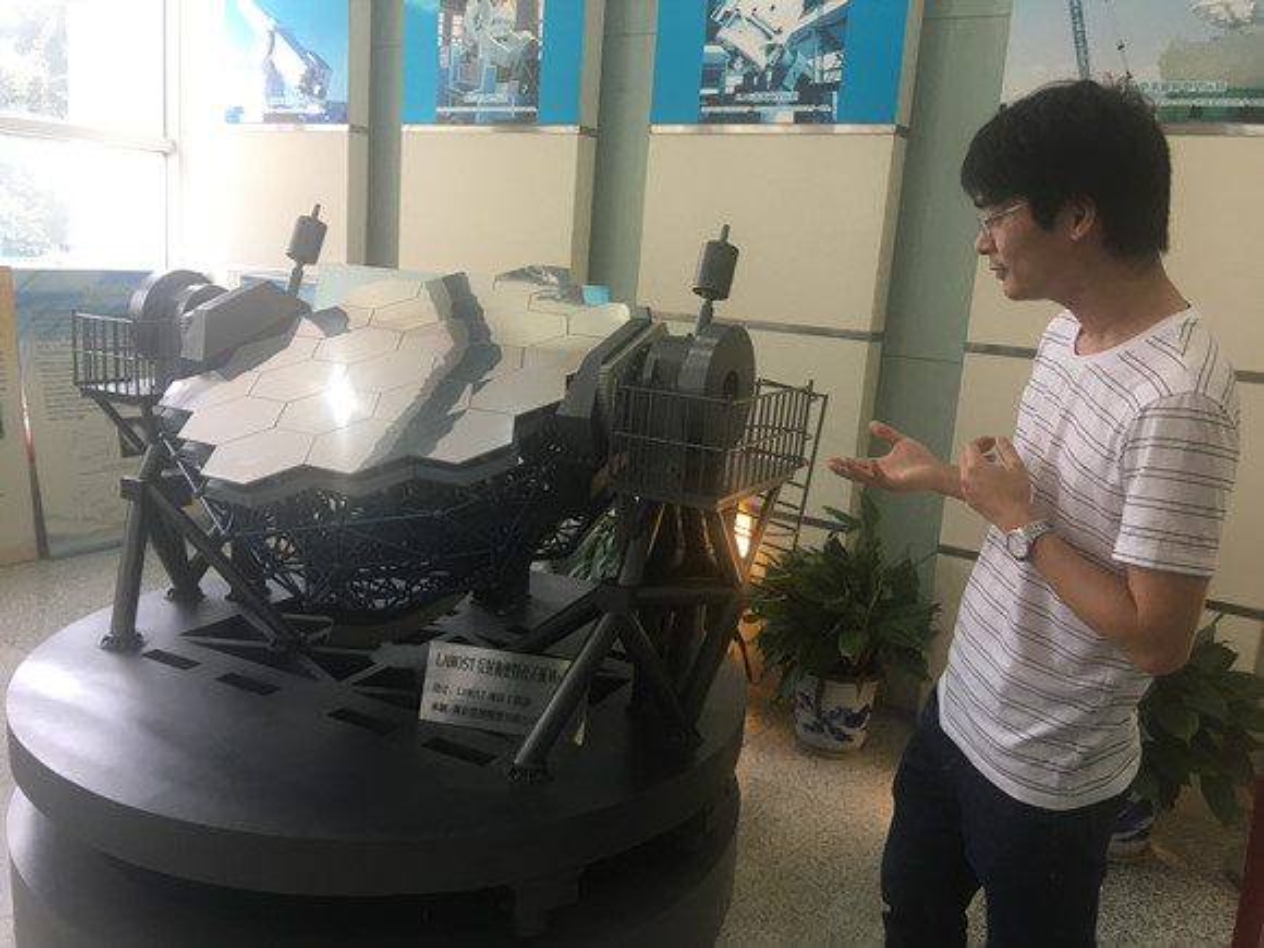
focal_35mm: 29
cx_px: 632
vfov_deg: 48.2
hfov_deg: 61.7
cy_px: 474
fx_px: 1059
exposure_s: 1/17
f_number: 2.2
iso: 40
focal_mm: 4.15
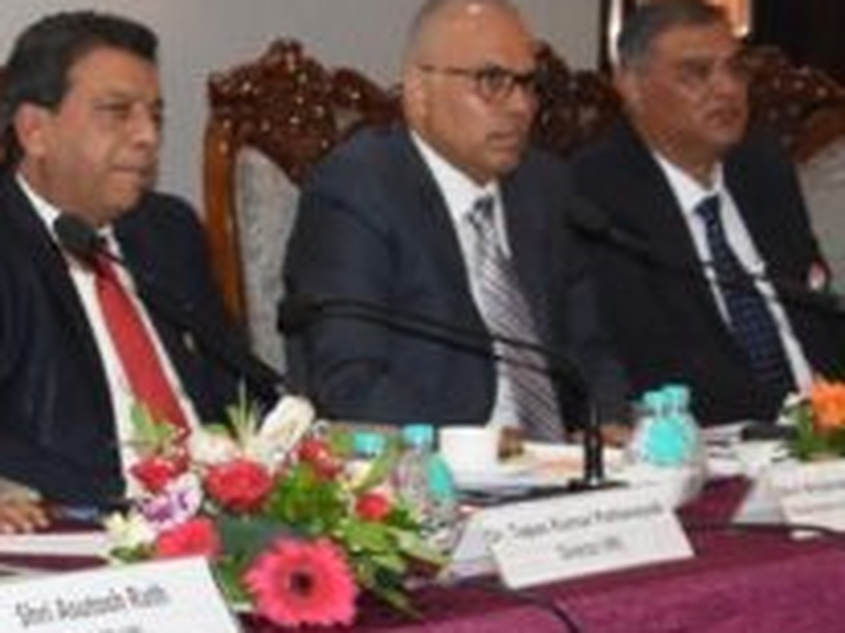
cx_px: 29
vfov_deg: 9.9
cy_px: 163
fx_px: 3659
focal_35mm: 150
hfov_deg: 13.0
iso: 2000
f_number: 7.1
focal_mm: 28
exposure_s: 1/200
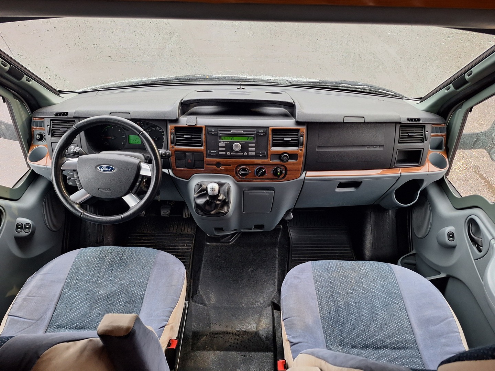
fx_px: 329
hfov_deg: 73.9
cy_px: 186
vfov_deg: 58.9
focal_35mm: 23
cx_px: 248
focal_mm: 5.54
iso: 160
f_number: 1.8
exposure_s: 1/40
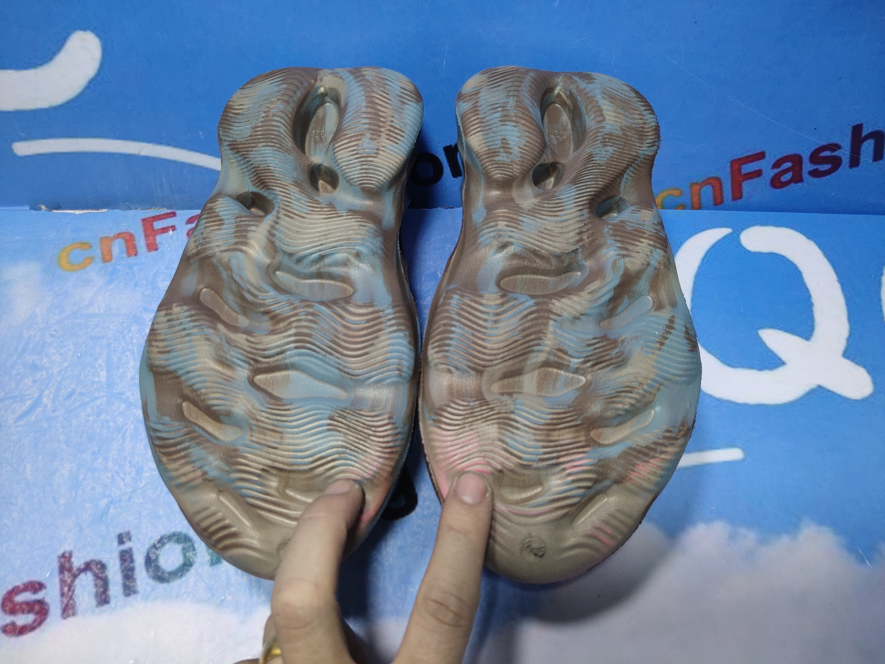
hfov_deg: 60.0
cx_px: 442
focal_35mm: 30
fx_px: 767
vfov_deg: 46.8
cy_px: 332
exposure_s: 1/100
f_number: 1.79
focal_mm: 4.35
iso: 99
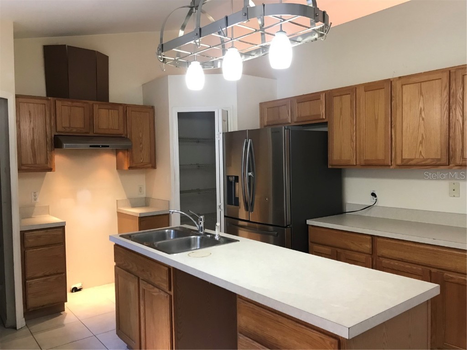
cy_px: 175
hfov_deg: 63.4
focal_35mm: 28
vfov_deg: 49.7
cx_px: 234
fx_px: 378
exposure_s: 1/15
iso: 40
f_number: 1.8
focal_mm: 3.99
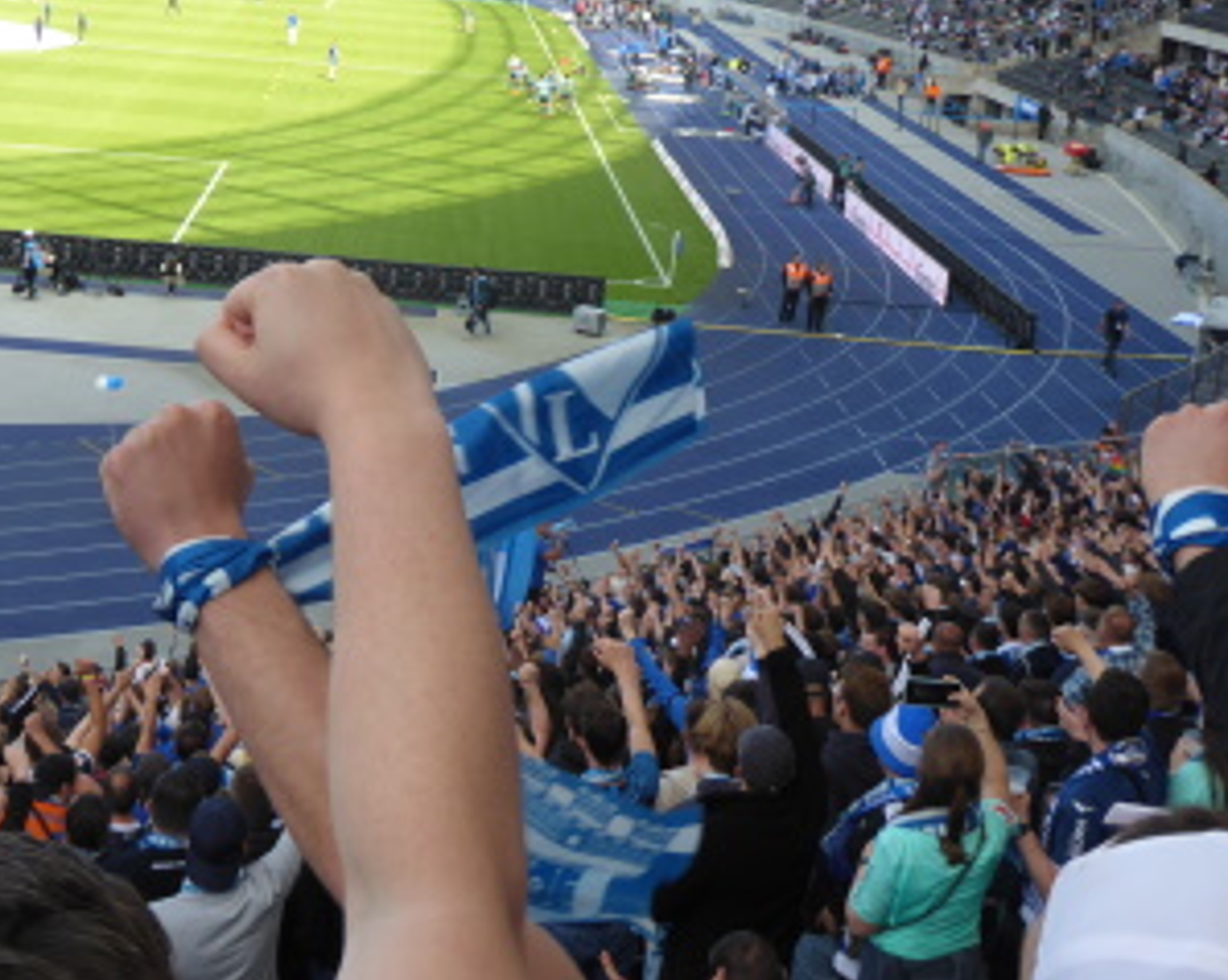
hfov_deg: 31.8
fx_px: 2143
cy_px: 366
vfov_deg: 25.7
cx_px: 433
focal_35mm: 59
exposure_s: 1/160
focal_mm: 7.2
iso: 80
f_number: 3.8
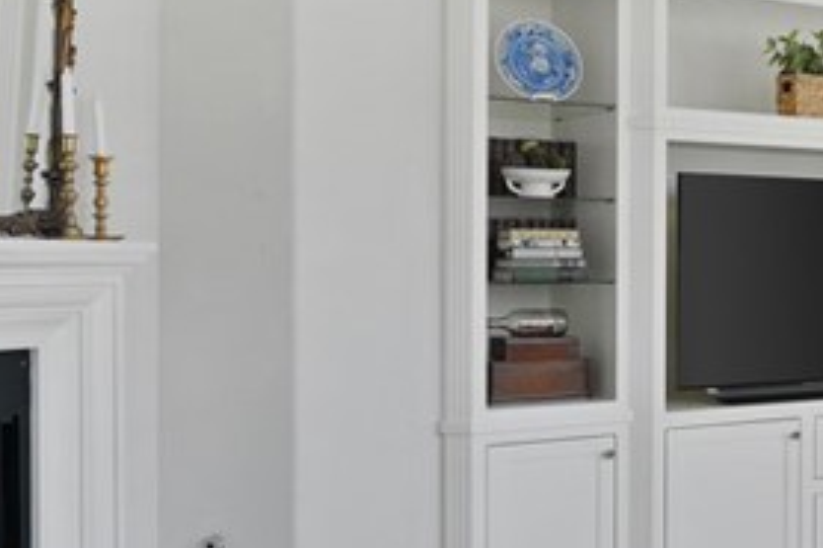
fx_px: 1348
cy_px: 259
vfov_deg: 23.0
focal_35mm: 59
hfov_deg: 28.5
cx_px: 1039
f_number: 4
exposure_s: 1/15
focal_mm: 16
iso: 250
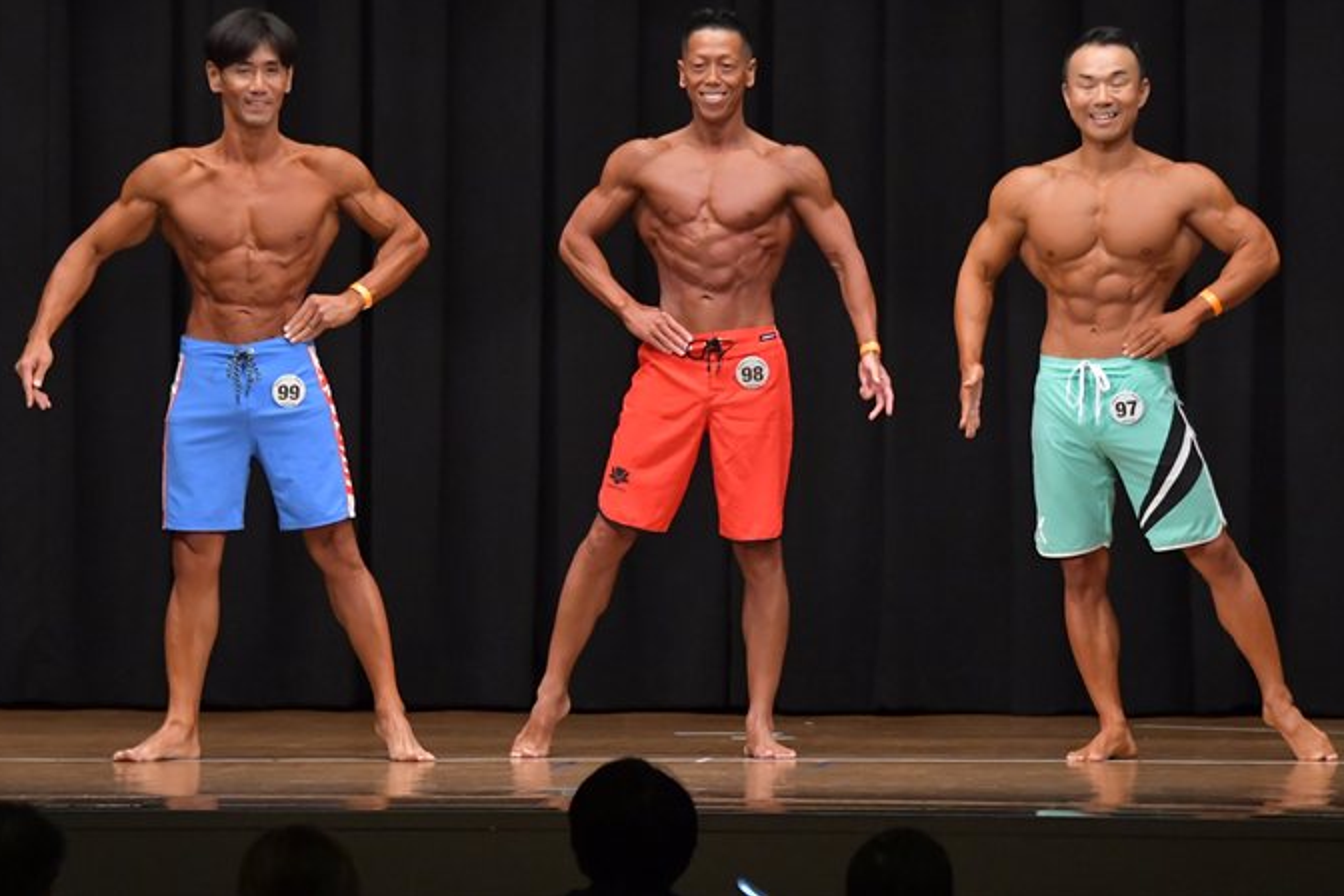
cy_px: 382
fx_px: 7877
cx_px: 697
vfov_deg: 6.5
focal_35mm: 211
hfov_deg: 9.8
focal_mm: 122
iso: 6400
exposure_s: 1/400
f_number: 5.6
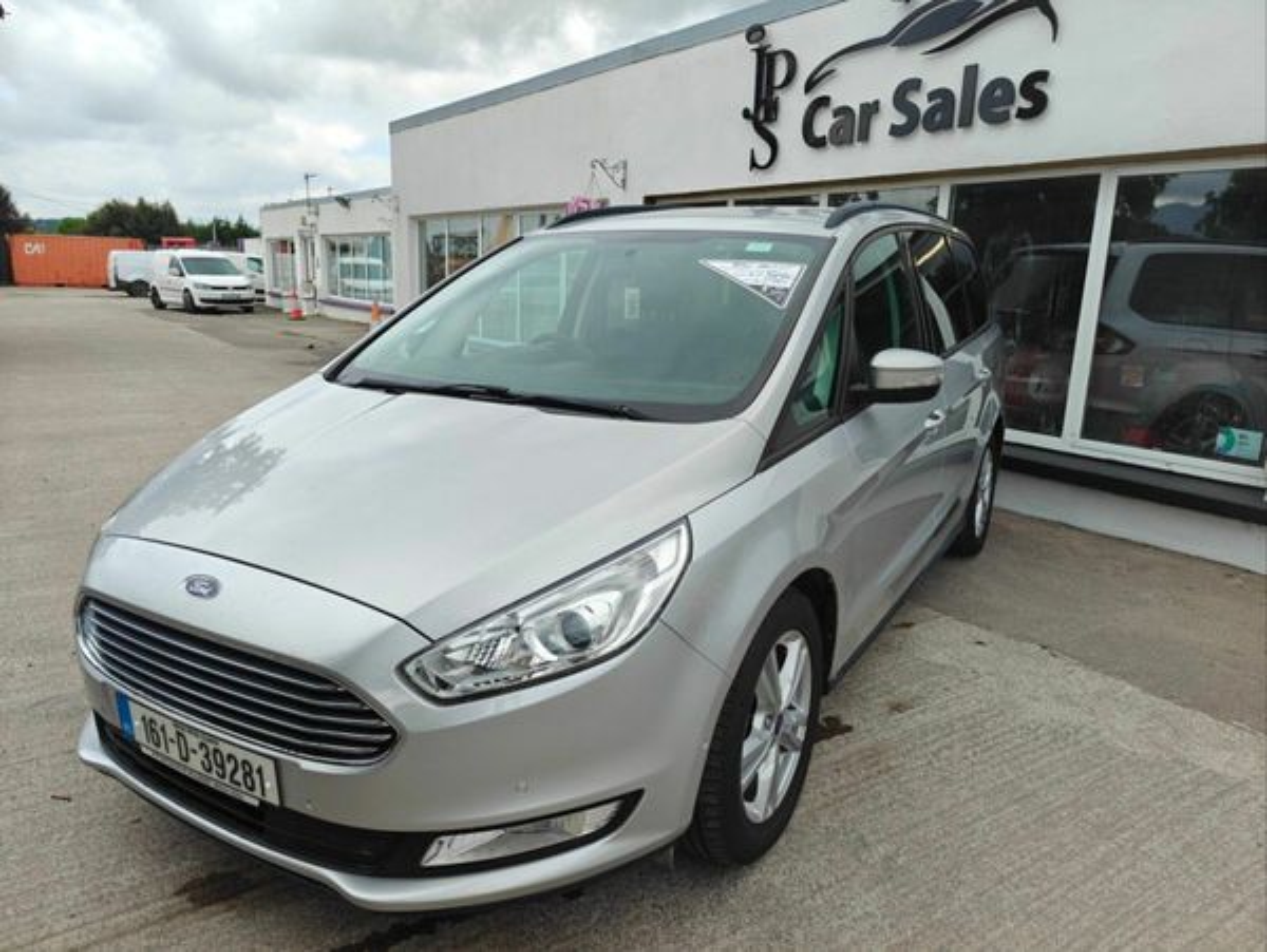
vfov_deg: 56.9
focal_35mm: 24
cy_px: 476
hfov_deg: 71.6
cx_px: 634
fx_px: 879
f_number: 1.7
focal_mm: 6.06
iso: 64
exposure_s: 1/479
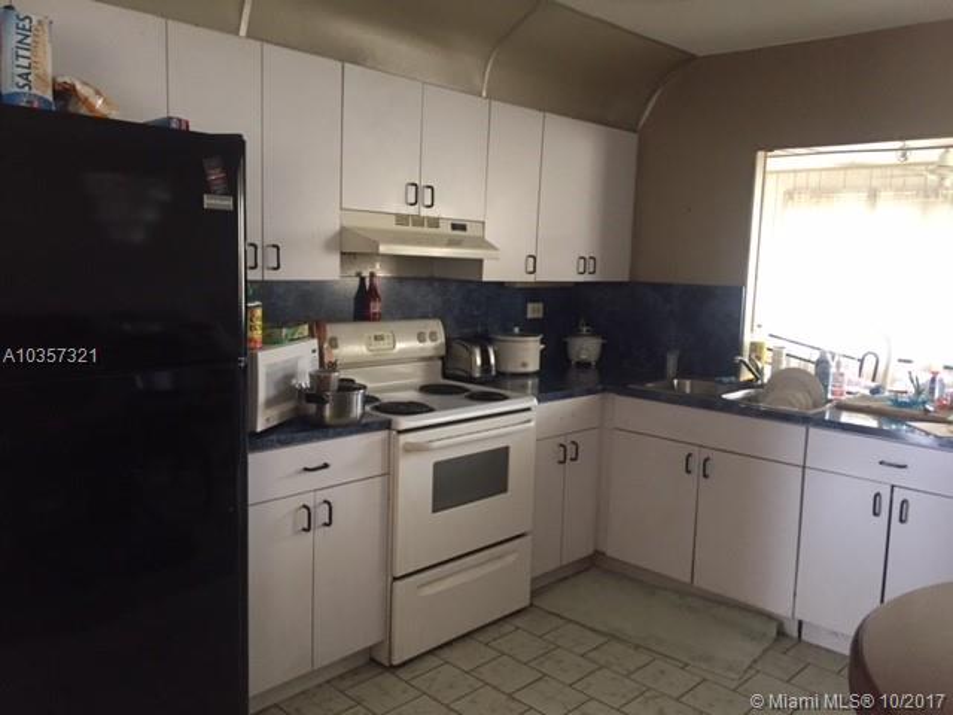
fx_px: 798
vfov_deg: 48.2
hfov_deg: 61.7
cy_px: 358
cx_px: 476
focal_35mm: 29
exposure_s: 1/17
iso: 250
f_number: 2.2
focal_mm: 4.15
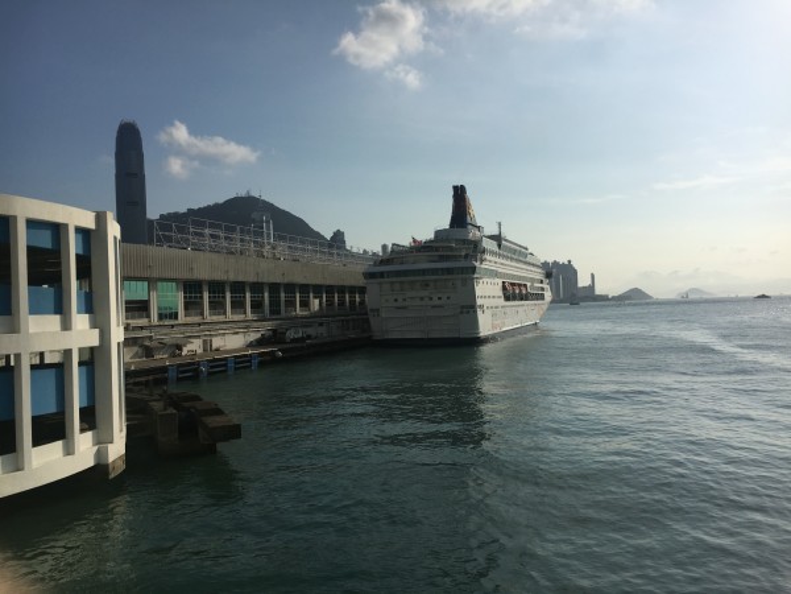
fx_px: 663
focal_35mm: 29
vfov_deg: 48.2
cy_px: 297
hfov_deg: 61.7
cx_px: 396
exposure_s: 1/5917
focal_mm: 4.15
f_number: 2.2
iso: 25
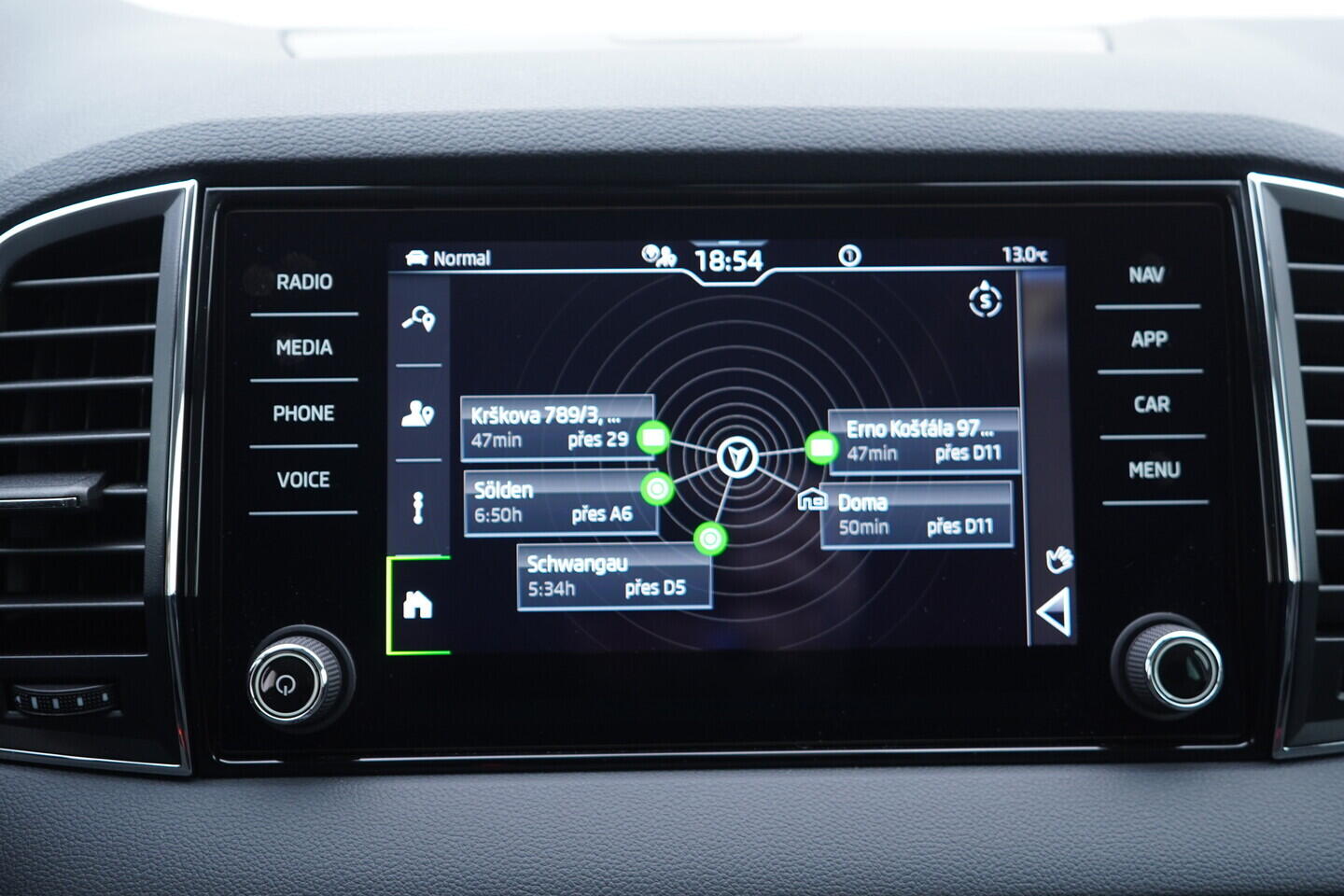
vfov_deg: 36.9
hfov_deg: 53.1
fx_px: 1344
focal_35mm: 36
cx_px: 672
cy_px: 448
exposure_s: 1/40
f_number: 2.8
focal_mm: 24
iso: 250
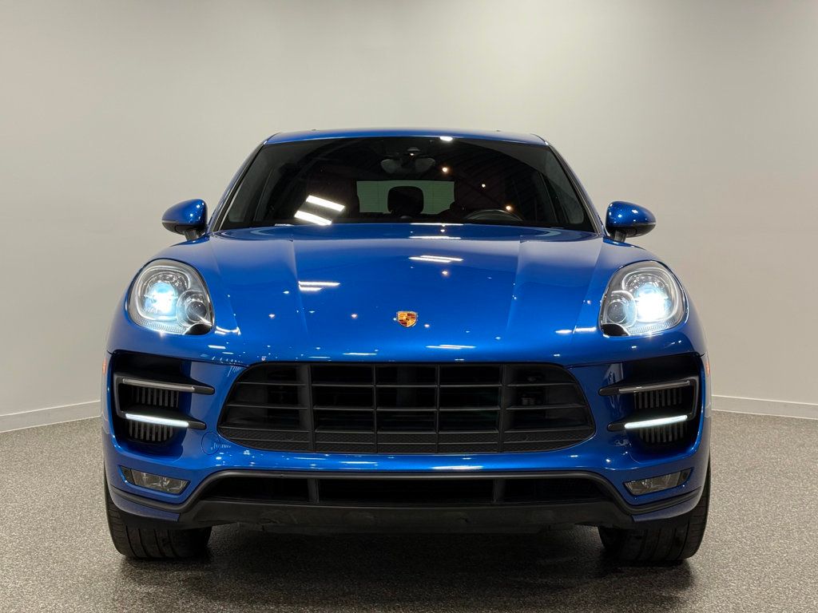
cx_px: 409
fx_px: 1134
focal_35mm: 48
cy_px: 306
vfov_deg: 30.3
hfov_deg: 39.7
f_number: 1.78
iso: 50
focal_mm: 6.76
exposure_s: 1/219
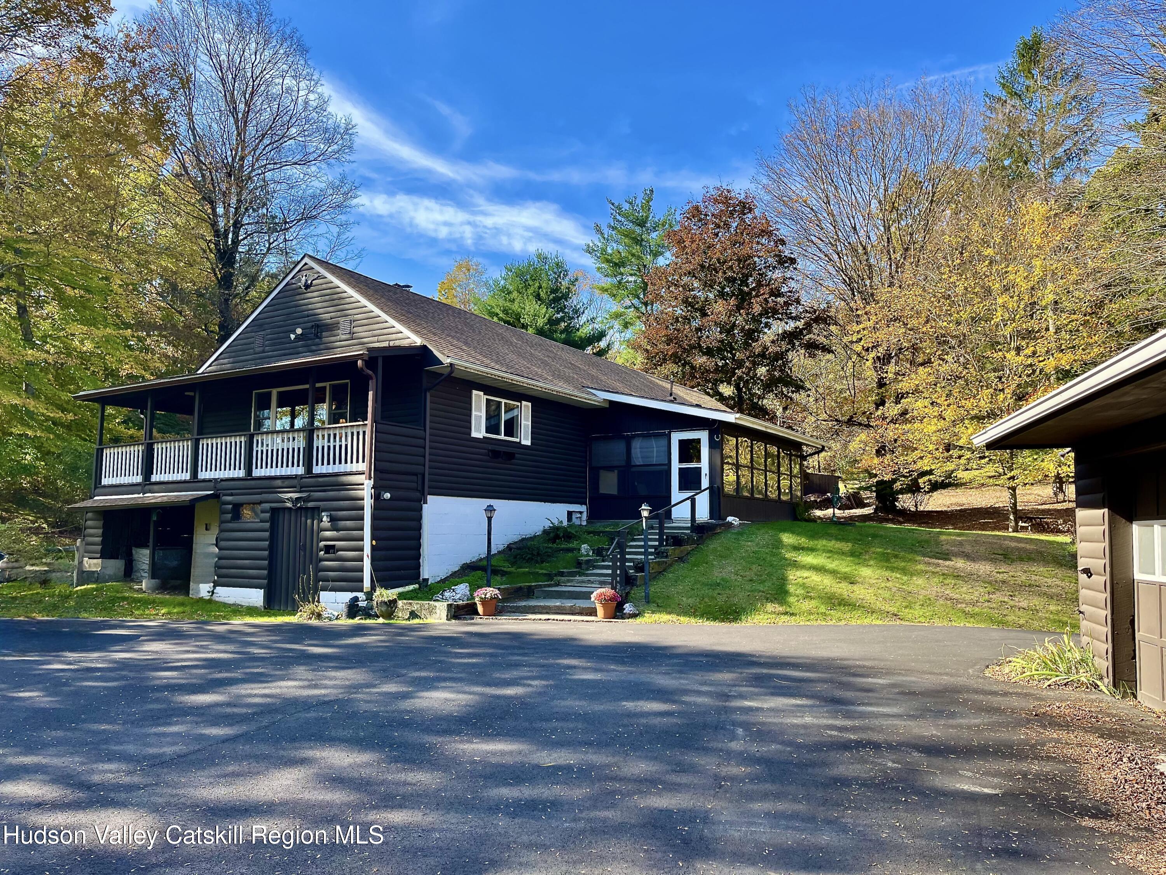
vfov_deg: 53.1
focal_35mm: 26
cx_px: 583
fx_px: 876
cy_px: 438
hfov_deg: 67.3
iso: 50
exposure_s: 1/1046
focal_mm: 5.1
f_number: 1.6
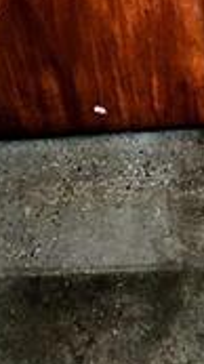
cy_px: -316
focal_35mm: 63
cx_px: 76
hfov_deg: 19.0
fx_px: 607
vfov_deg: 20.8
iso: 400
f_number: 2.2
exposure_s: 1/40
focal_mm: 2.2
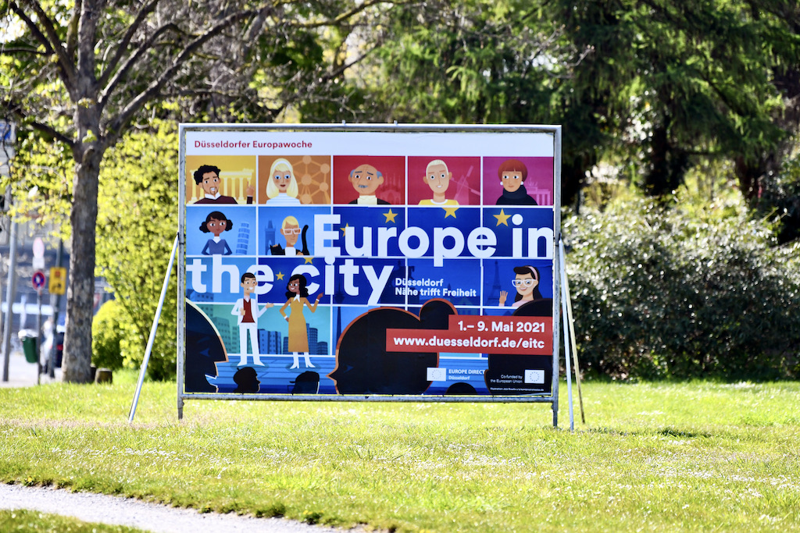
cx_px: 400
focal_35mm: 200
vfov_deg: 6.9
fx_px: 4445
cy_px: 266
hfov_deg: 10.3
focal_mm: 200
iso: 1000
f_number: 3.5
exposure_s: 1/6400
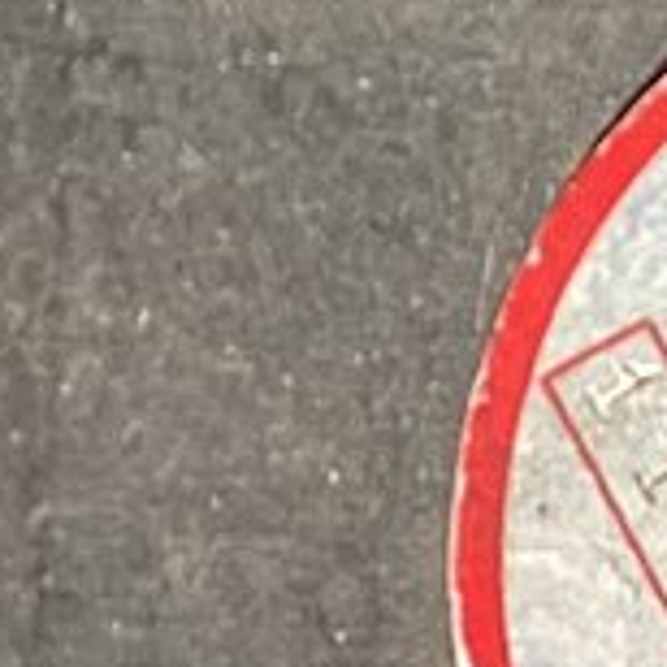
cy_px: 279
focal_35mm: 270
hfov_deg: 6.2
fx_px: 5886
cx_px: 1518
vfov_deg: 6.5
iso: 25
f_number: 2.4
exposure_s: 1/562
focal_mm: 3.3
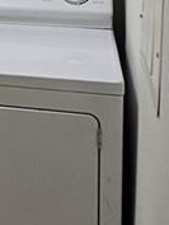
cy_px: -60
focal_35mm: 88
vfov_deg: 20.5
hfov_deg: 14.6
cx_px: -142
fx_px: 572
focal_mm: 2.2
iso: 125
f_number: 2.2
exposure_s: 1/60
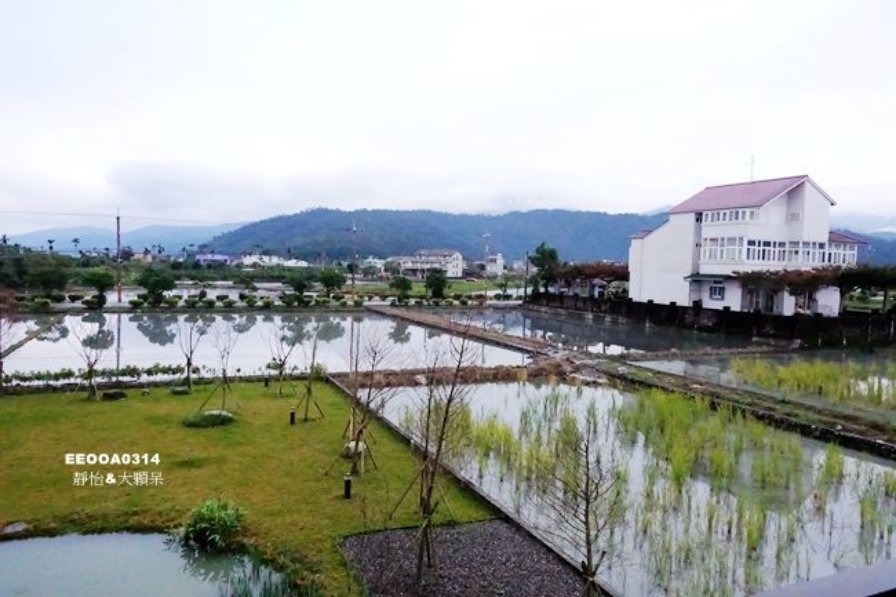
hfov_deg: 73.8
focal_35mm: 24
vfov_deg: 53.1
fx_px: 597
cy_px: 298
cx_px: 448
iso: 8000
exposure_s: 1/160
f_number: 4
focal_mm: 8.8
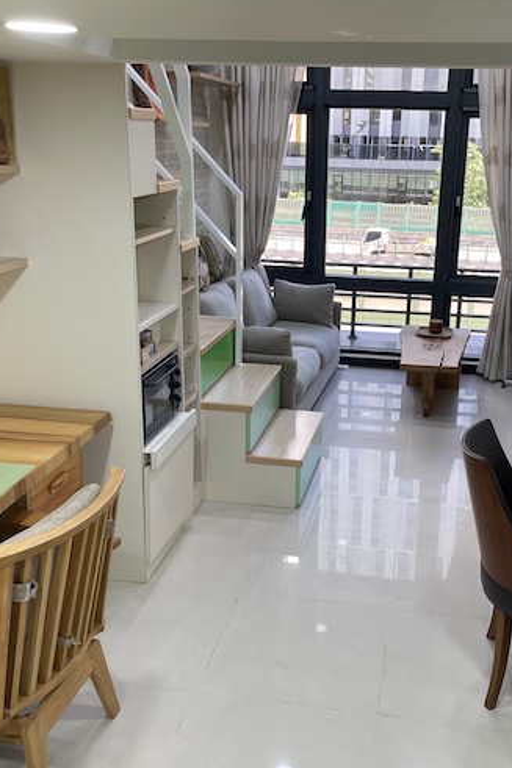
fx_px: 790
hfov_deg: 35.7
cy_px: 388
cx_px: 326
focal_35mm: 37
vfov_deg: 51.9
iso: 80
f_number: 1.6
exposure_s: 1/120
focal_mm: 4.2
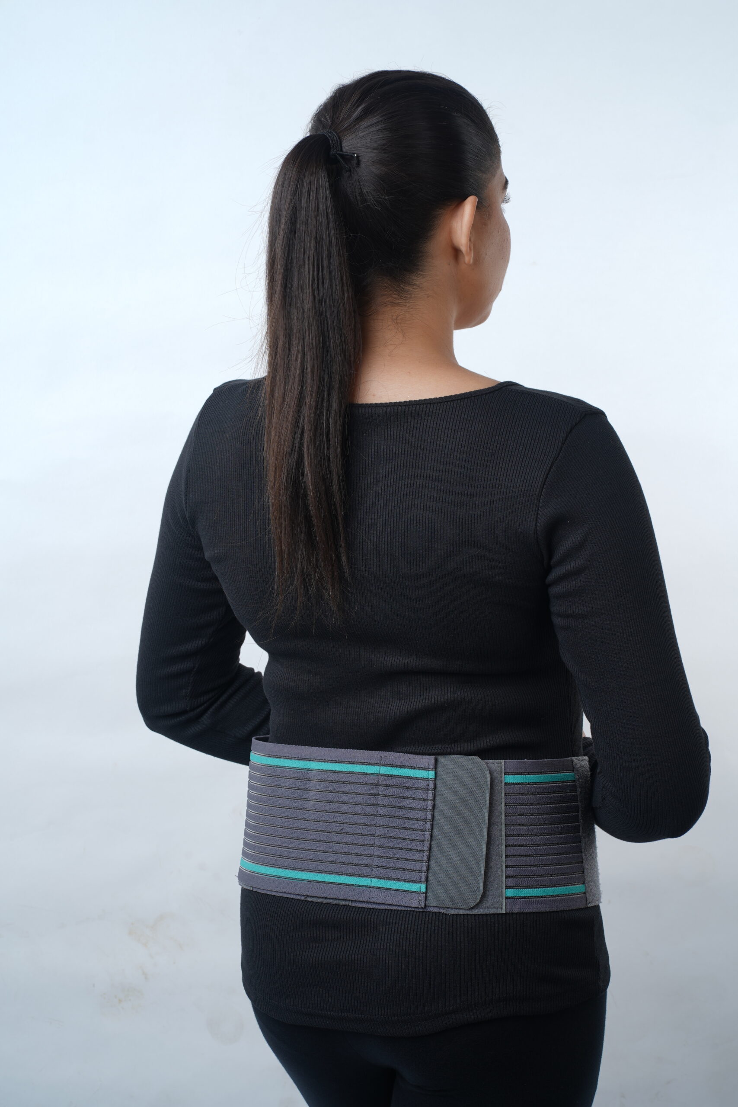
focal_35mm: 85
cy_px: 554
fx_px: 2613
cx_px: 369
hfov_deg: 16.1
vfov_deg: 23.9
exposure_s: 1/160
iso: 50
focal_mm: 85
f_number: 13
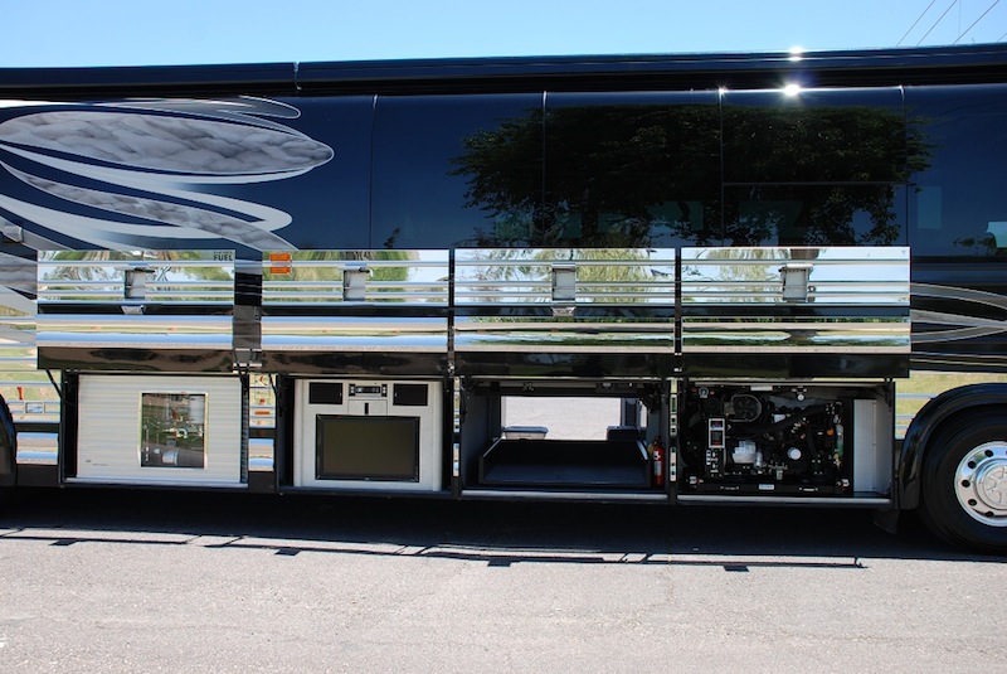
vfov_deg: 40.0
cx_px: 504
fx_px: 924
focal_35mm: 33
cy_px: 337
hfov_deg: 57.2
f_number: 5.6
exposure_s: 1/125
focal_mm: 22
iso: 100
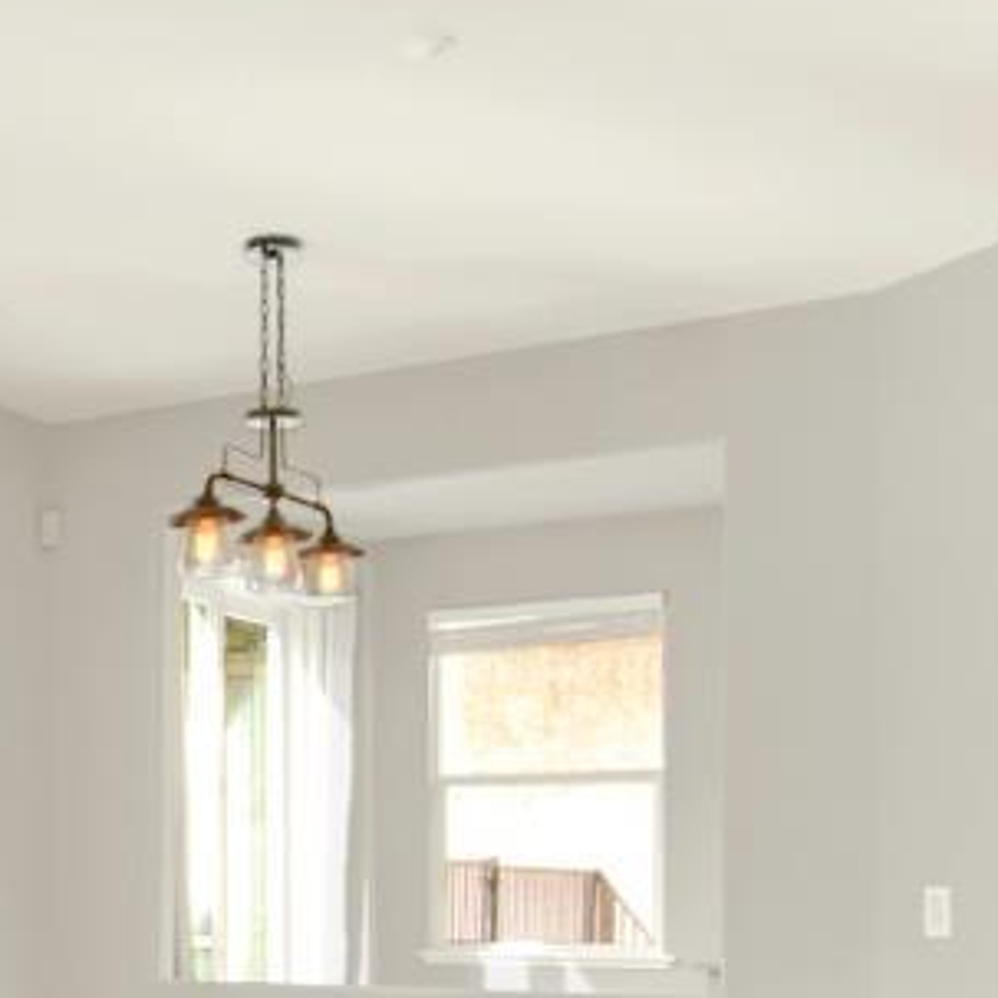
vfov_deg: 28.1
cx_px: -675
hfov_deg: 21.7
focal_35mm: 59
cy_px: 870
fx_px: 1924
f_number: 14
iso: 100
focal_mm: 14
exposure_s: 1/15
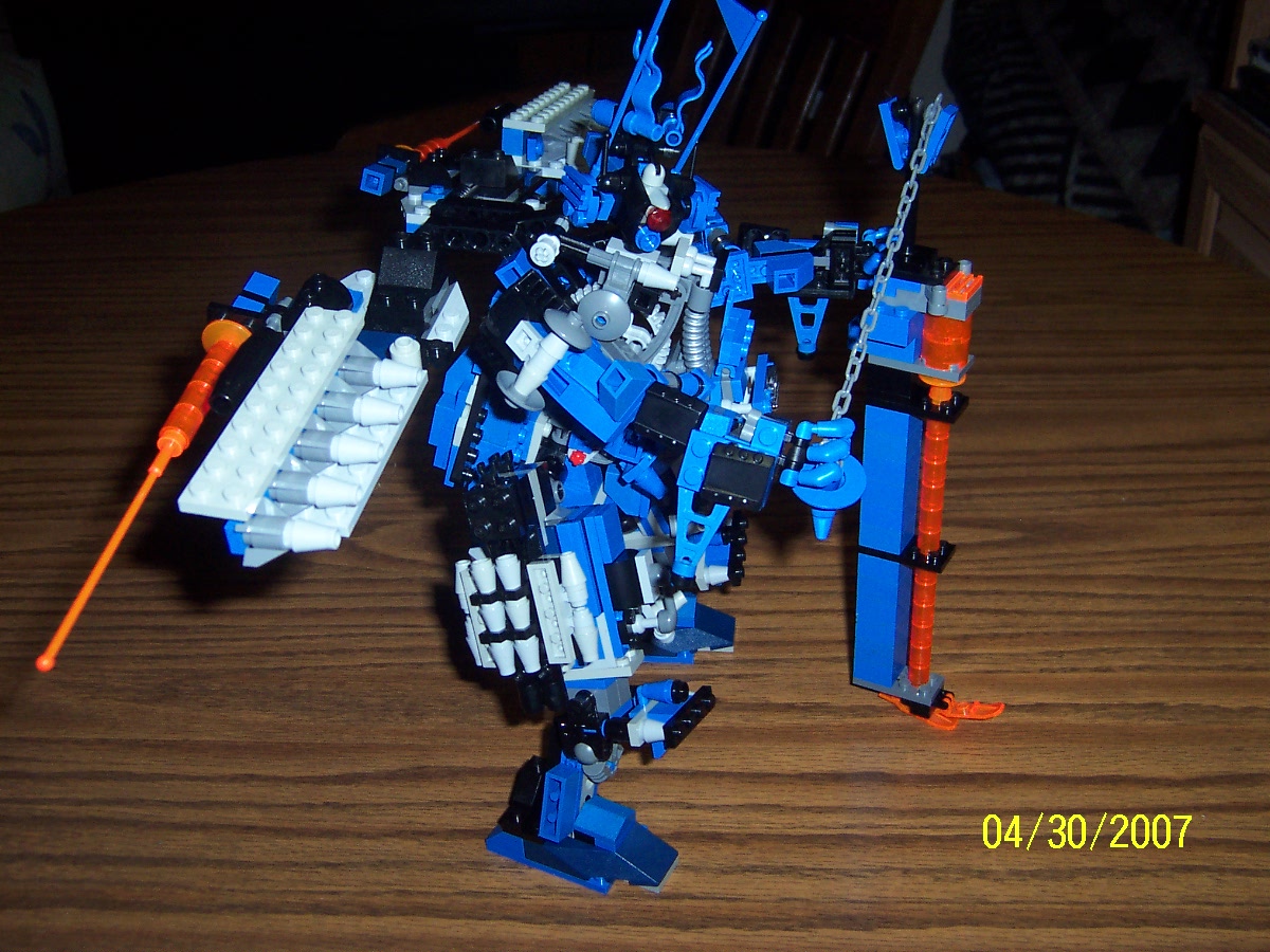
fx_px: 1321
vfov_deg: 39.7
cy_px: 476
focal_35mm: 36
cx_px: 635
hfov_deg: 51.4
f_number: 2.8
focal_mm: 5.6
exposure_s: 1/60
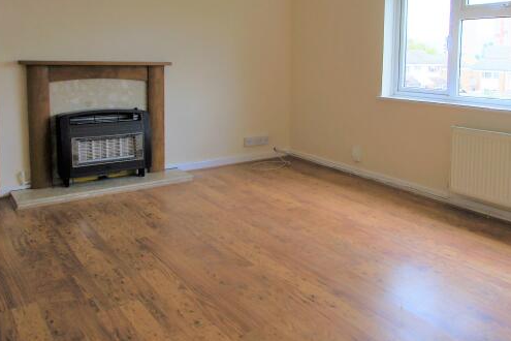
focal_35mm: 31
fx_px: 440
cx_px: 318
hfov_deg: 59.5
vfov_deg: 41.5
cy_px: 101
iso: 200
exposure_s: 1/60
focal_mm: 10
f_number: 8
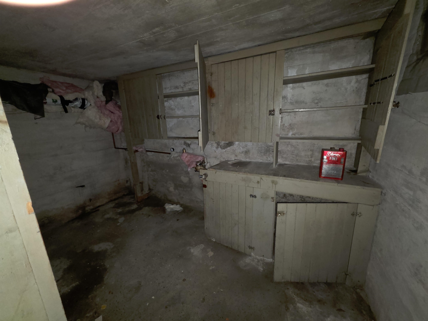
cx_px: 214
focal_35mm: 13
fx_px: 161
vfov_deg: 89.9
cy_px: 160
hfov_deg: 106.2
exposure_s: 1/18.1
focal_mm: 2.2
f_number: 1.9
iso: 400
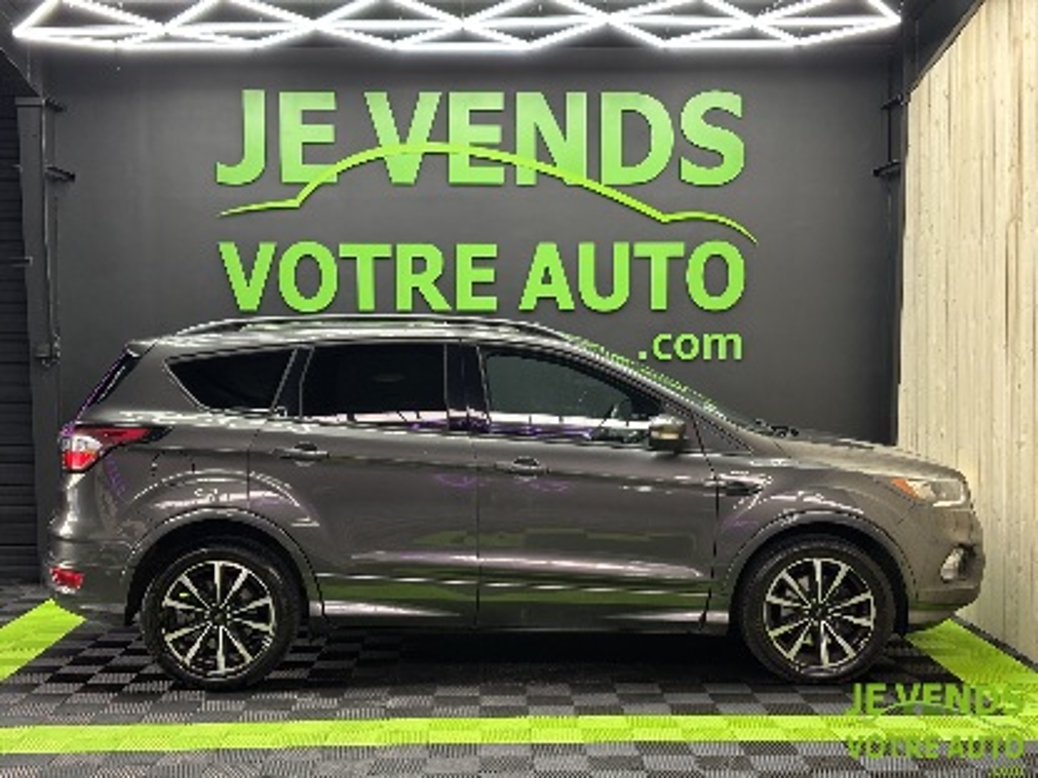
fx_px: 1559
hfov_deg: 36.8
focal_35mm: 52
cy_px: 389
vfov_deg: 28.0
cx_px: 519
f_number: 1.6
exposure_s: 1/50
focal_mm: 5.96
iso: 100
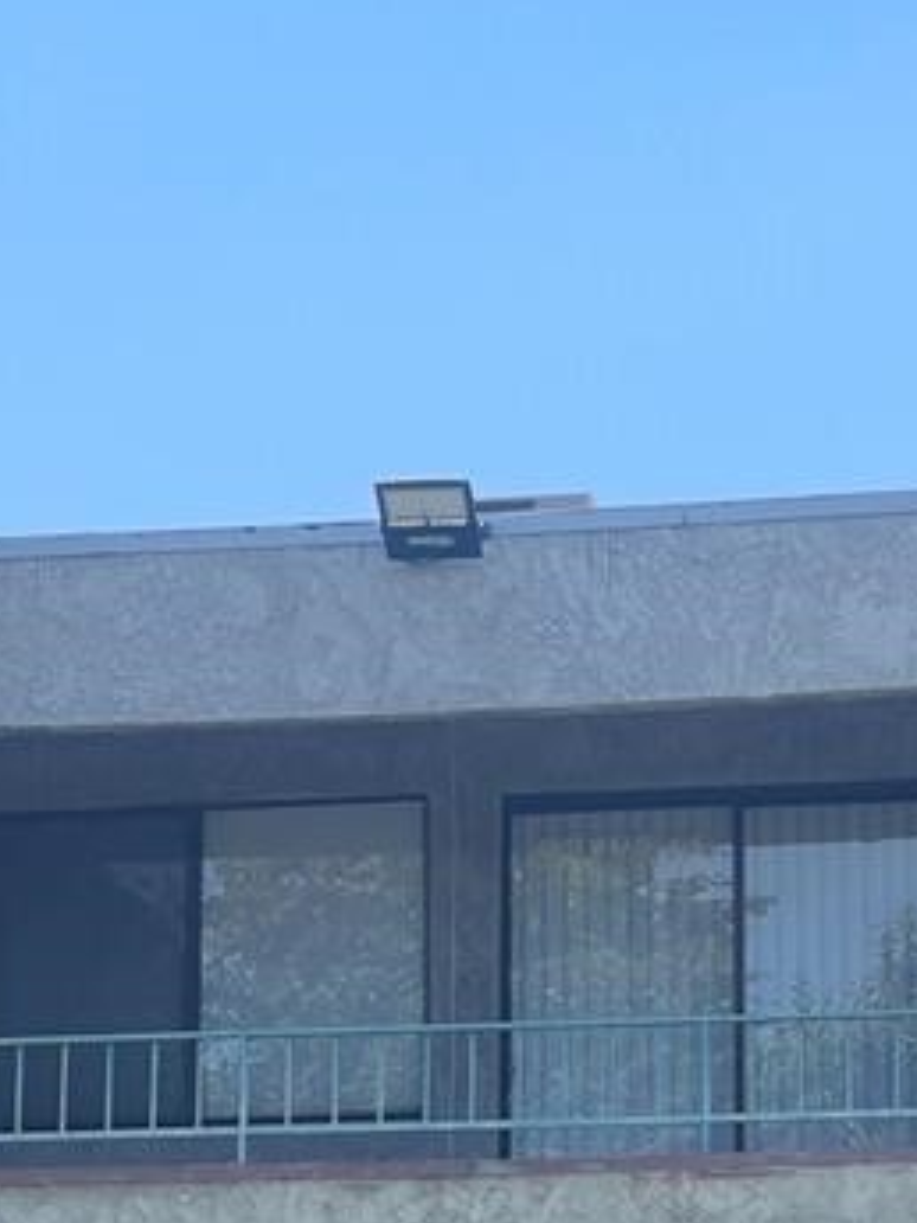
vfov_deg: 13.7
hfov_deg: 10.4
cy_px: 981
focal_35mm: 143
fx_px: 5051
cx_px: 483
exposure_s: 1/881
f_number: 2.2
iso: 20
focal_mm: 7.5
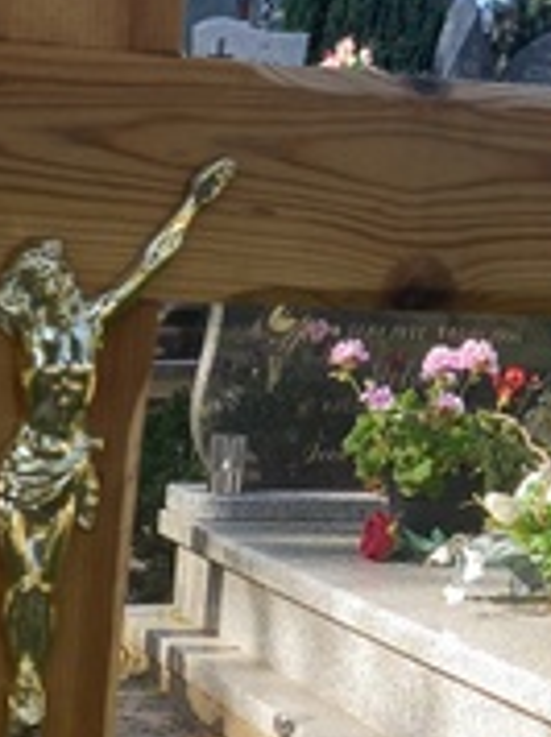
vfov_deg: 19.3
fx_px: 1915
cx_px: 17
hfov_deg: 16.1
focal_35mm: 90
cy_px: 1077
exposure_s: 1/100
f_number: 2
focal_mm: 4.6
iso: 32
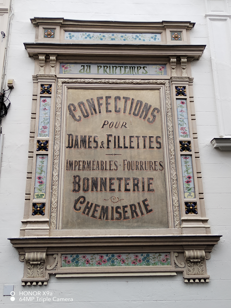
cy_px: 154
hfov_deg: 37.7
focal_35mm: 38
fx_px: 338
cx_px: 116
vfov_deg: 49.0
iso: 256
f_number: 1.8
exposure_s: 1/50
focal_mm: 4.75
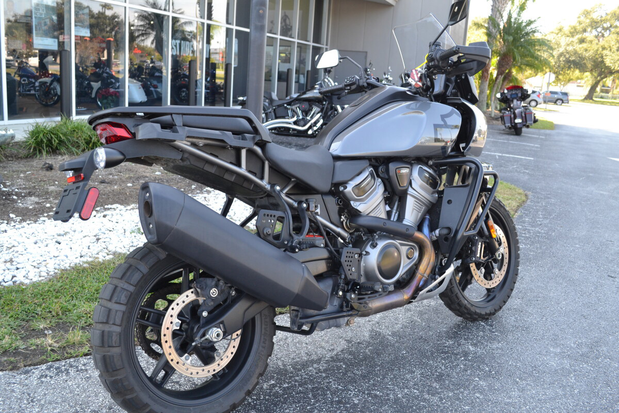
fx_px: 567
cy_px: 206
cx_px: 310
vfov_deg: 40.0
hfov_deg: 57.2
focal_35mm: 33
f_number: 5.6
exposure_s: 1/125
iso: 360
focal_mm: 22
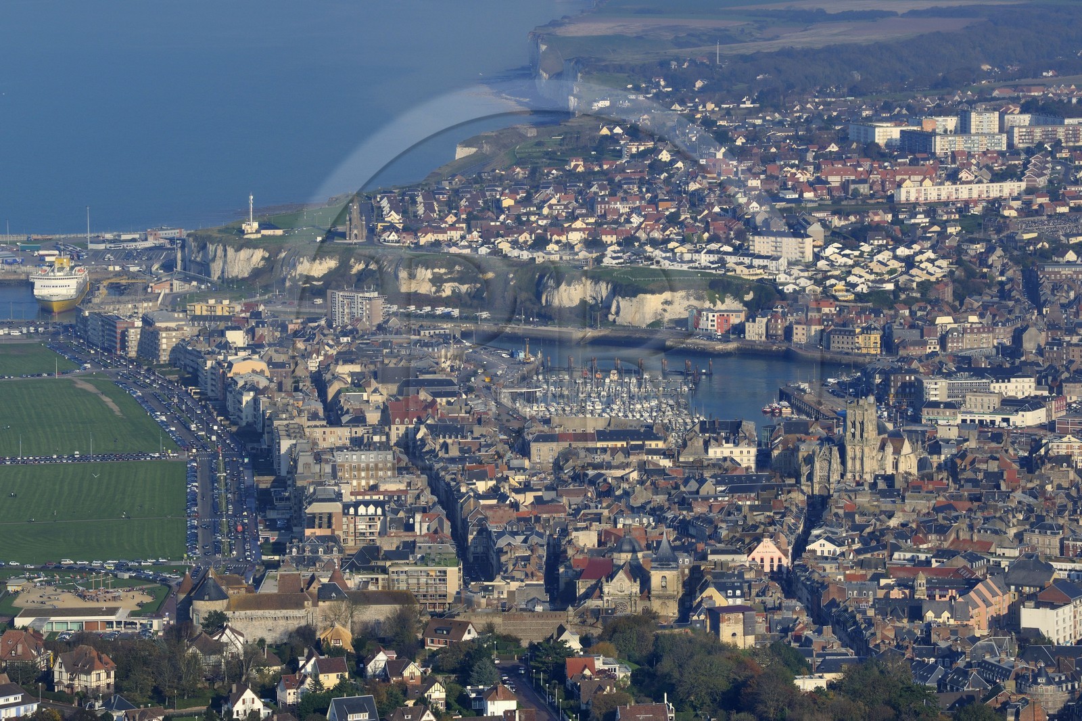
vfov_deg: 9.5
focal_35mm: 145
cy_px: 360
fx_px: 4357
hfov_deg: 14.2
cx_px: 541
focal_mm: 145
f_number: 11
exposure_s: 1/800
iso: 400
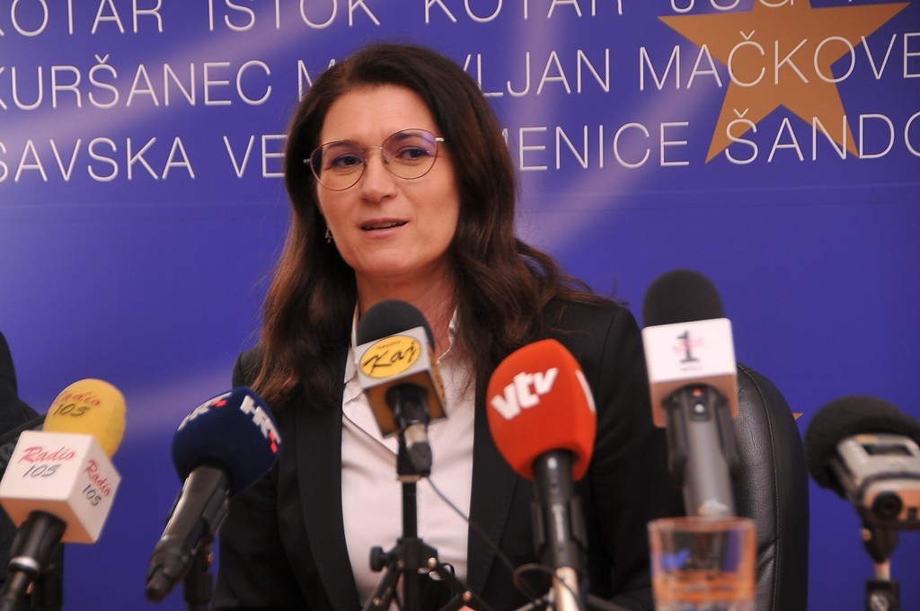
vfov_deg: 8.7
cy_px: 306
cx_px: 460
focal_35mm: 158
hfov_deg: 13.1
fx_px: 4020
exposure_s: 1/60
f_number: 5.3
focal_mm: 105
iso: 250
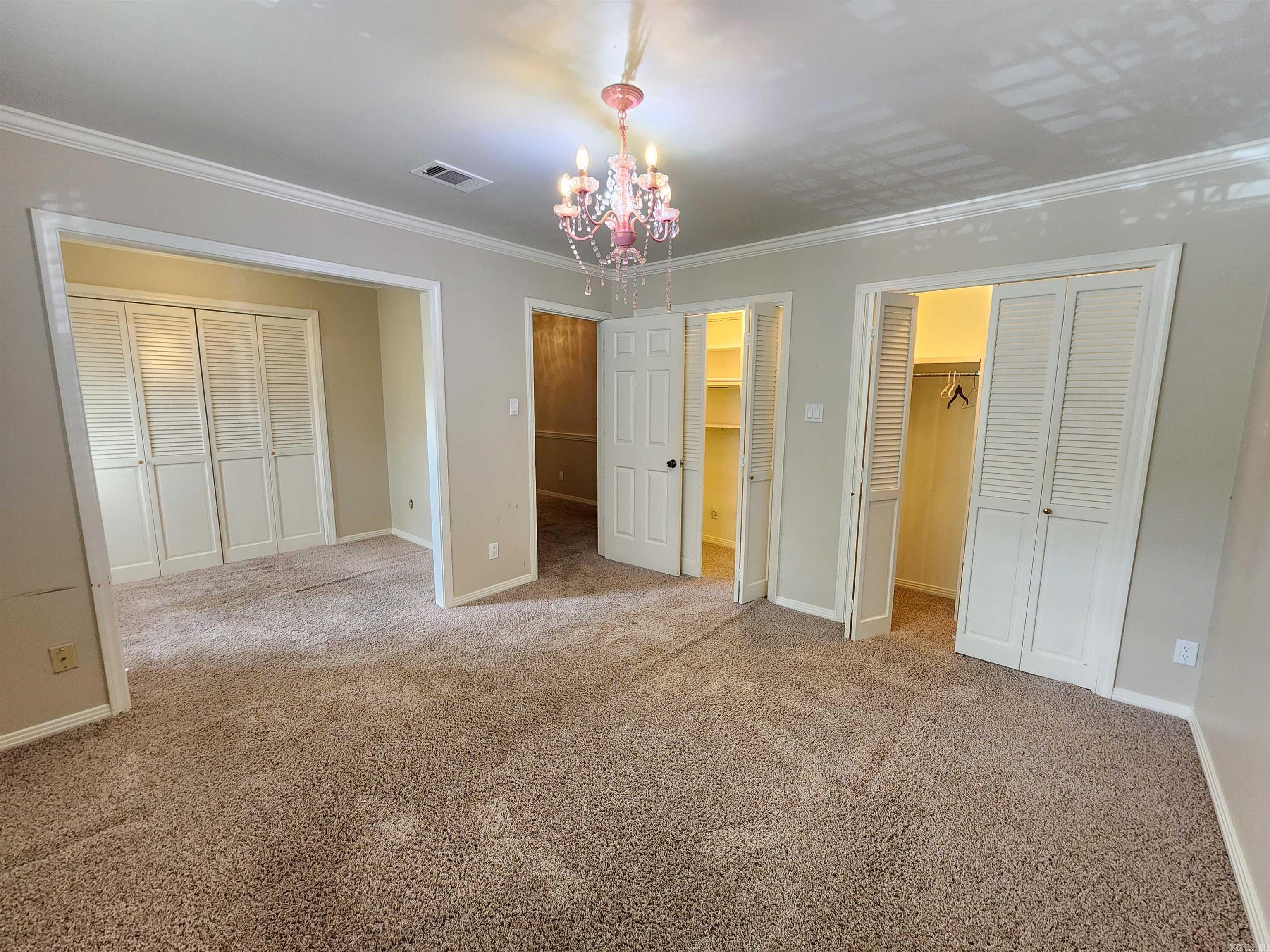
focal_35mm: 13
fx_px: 477
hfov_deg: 106.2
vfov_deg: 89.9
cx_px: 635
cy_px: 476
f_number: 2.2
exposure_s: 1/40
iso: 320
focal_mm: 2.2
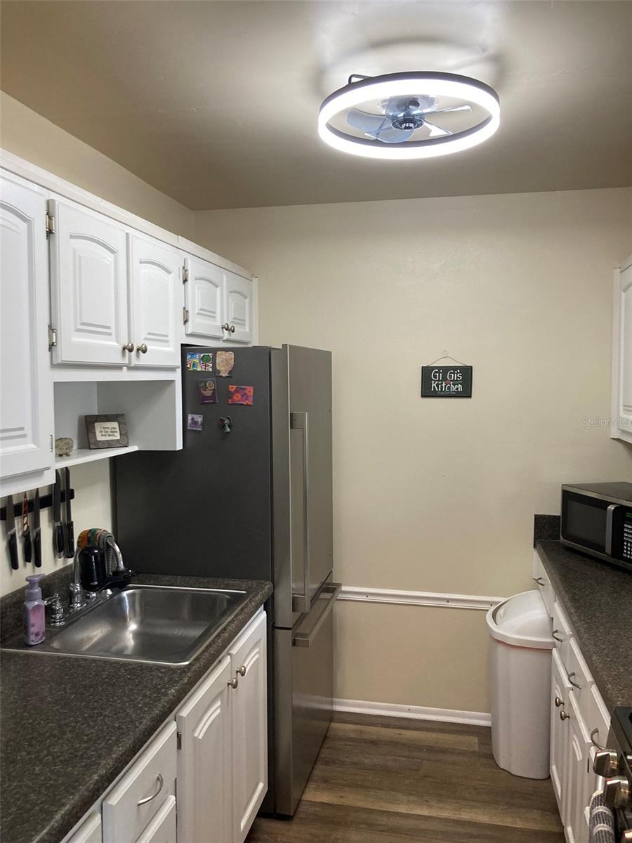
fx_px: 682
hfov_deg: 49.7
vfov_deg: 63.4
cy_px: 422
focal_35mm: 28
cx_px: 316
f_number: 1.8
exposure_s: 1/60
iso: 100
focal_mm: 3.99
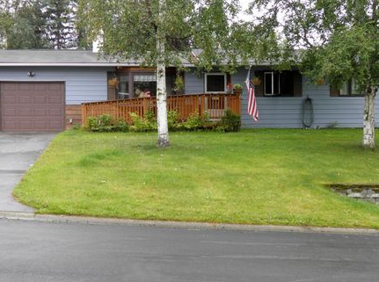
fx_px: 557
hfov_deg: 37.6
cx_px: 183
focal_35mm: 51
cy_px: 149
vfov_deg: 28.4
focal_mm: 7.9
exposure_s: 1/60
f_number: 3.8
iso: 50
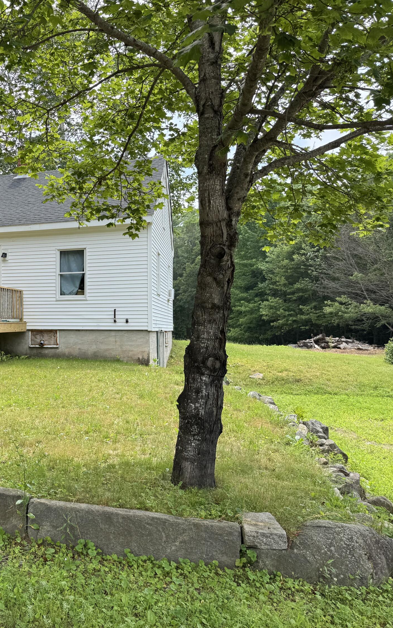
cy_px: 314
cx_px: -16
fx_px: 583
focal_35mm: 34
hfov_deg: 33.5
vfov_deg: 56.7
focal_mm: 6.76
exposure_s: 1/1215
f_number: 1.78
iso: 80
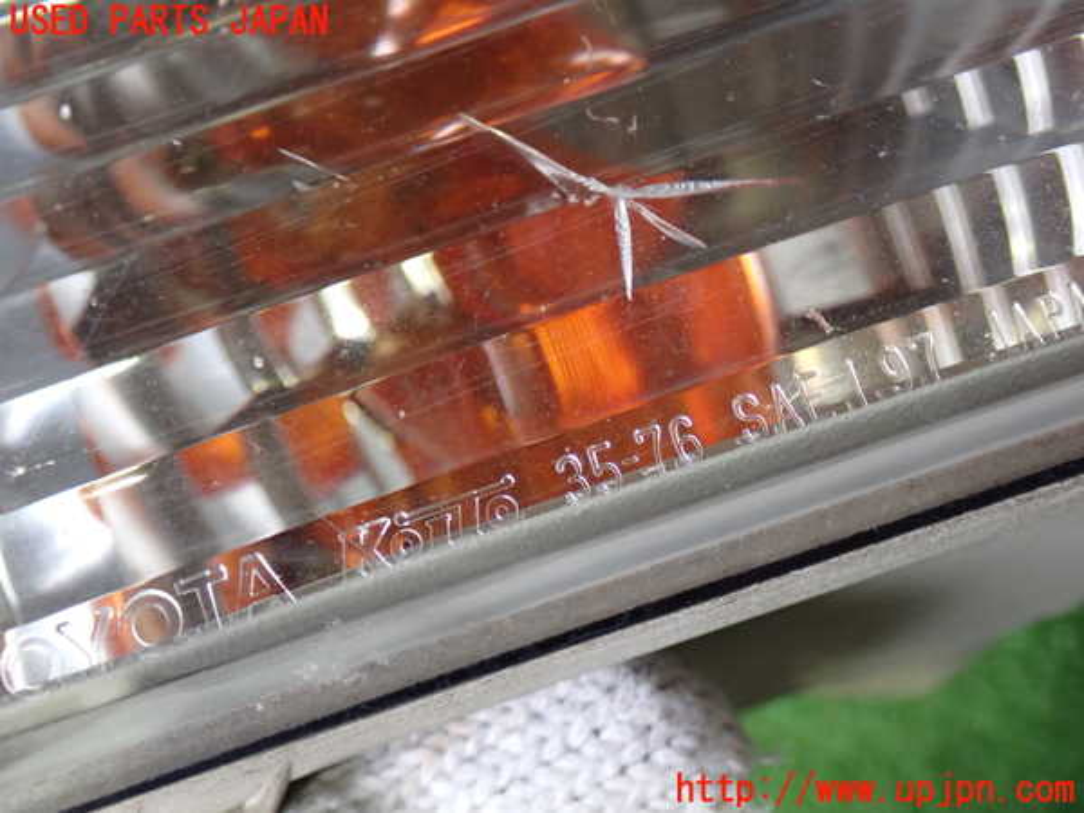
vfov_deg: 29.1
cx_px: 542
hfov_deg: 38.2
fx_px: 1566
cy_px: 406
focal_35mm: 50
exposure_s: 1/40
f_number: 3.2
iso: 800
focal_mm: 9.01
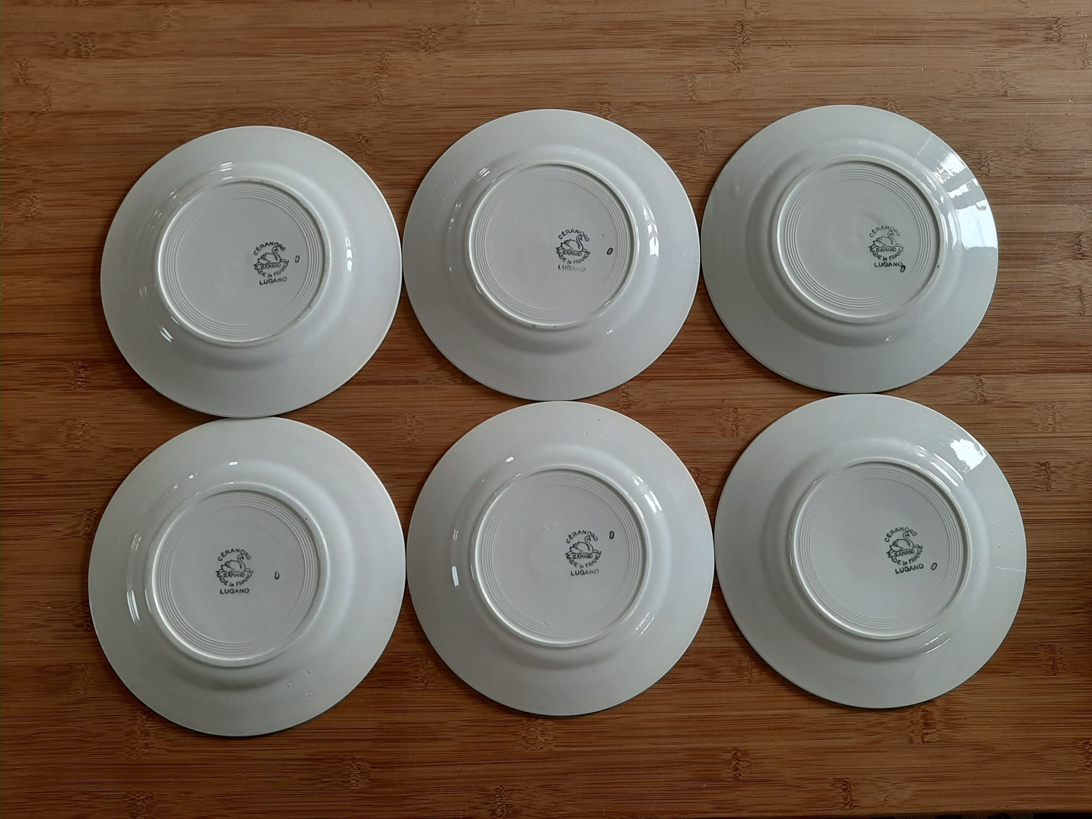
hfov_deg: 67.3
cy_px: 410
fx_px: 820
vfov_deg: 53.1
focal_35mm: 26
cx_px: 546
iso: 40
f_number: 1.7
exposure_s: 1/124
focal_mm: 3.93
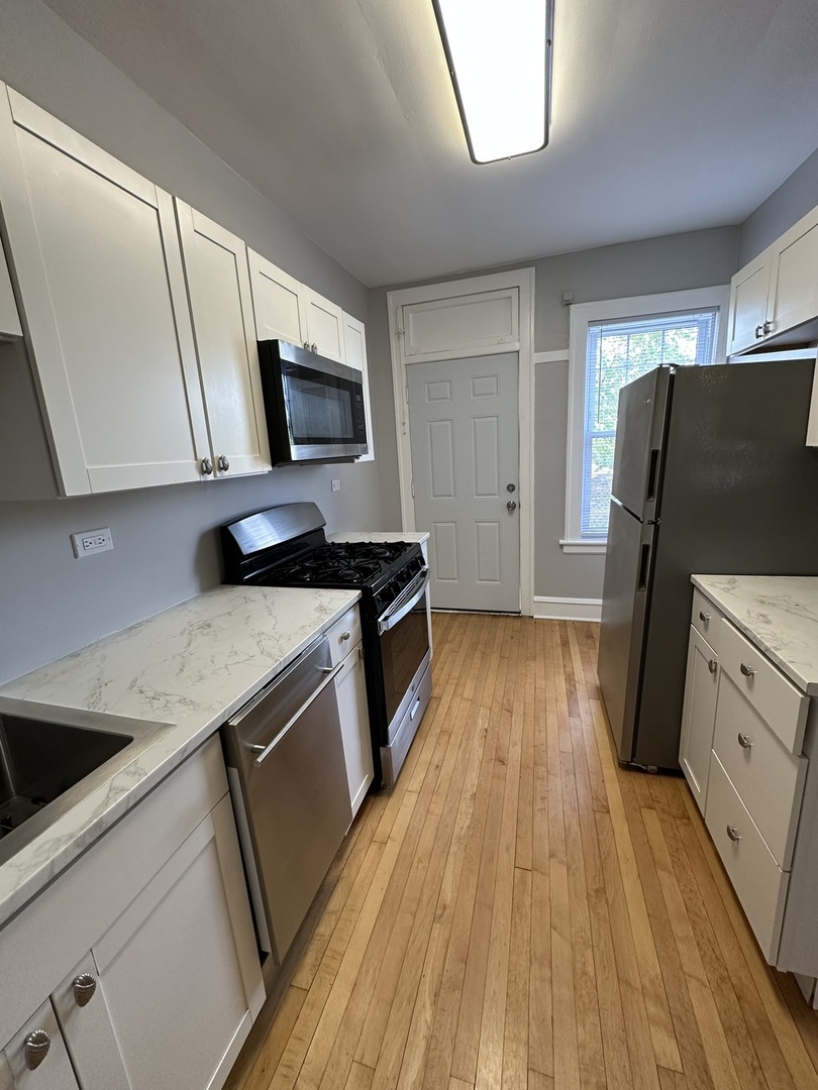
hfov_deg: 85.7
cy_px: 545
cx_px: 409
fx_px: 441
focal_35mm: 14
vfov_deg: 102.1
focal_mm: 2.22
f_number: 2.2
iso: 200
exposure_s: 1/120
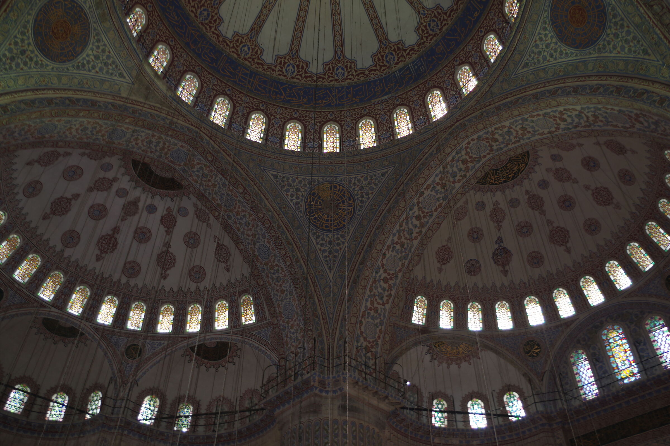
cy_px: 223
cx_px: 335
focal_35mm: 31
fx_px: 576
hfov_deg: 60.3
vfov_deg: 42.3
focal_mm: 21.25
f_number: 4
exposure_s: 1/50
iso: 400
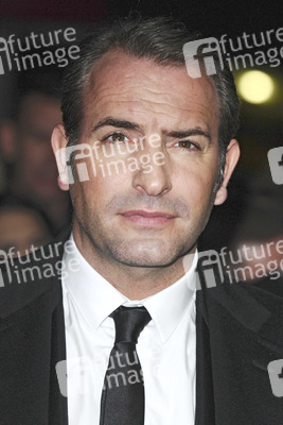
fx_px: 2120
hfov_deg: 7.6
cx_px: 142
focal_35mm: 180
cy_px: 212
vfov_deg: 11.4
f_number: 4.5
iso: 640
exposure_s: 1/250
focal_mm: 120
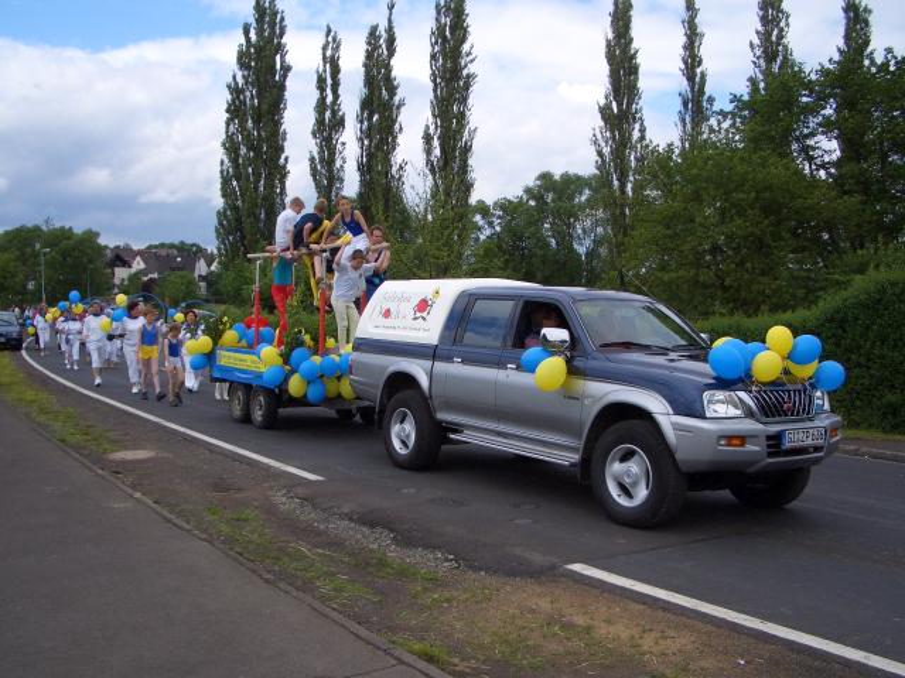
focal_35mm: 35
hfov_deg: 52.6
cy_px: 339
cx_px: 452
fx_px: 915
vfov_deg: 40.7
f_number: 4.3
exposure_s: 1/800
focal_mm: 5.8
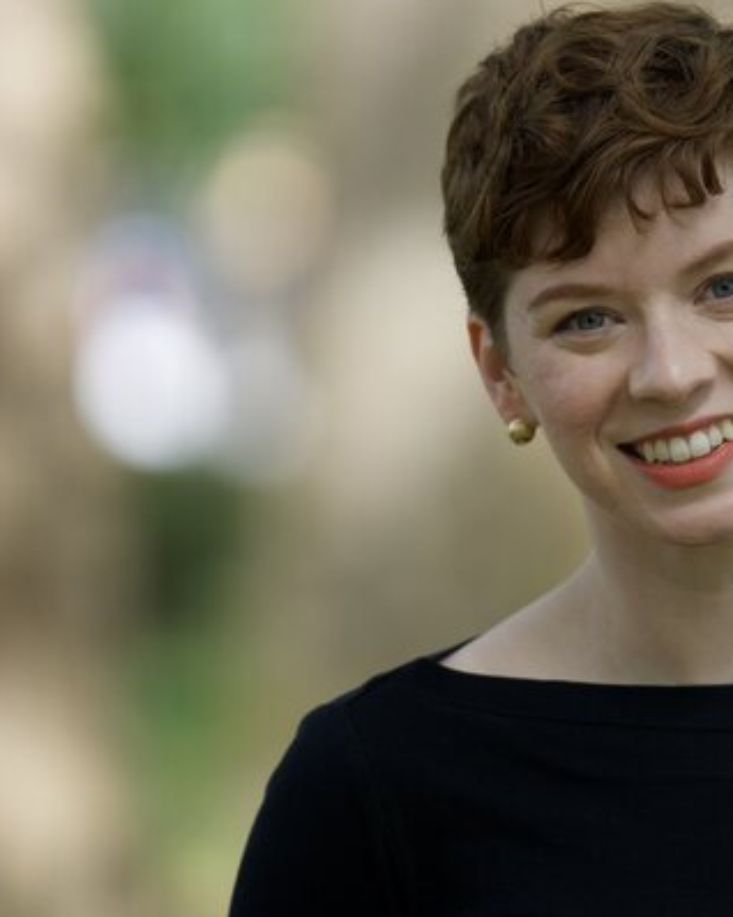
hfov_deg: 4.2
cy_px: 372
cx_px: 491
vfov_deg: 5.2
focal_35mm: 372
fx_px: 10095
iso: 400
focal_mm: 197
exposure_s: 1/1000
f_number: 2.8
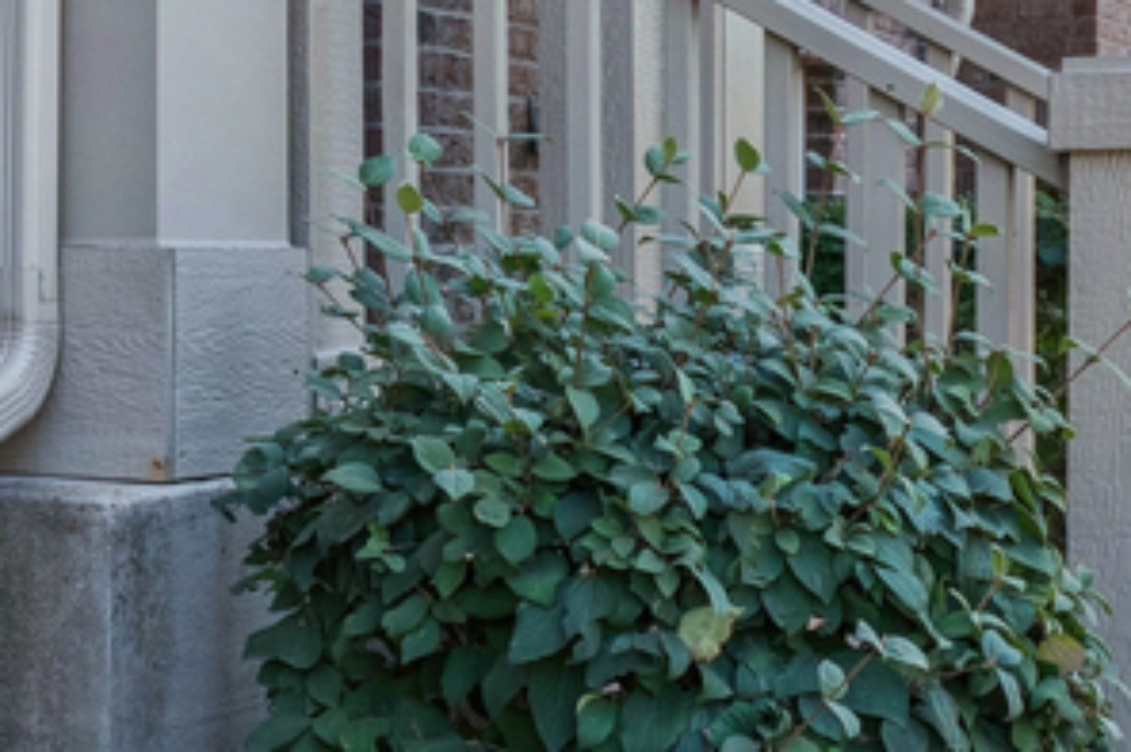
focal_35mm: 93
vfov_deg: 14.7
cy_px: 313
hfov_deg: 20.7
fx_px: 2920
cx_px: -164
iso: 400
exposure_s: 1/125
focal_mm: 17
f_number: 8
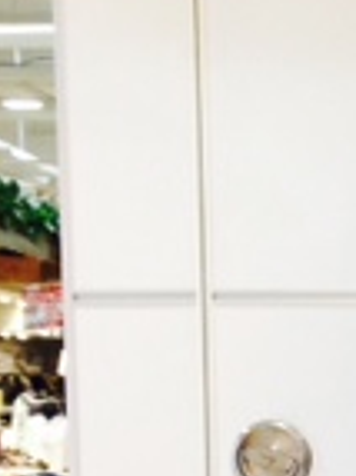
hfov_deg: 9.5
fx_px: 2032
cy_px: 589
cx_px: 655
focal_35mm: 148
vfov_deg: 13.0
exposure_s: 1/20
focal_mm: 4.12
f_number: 2.4
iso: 100
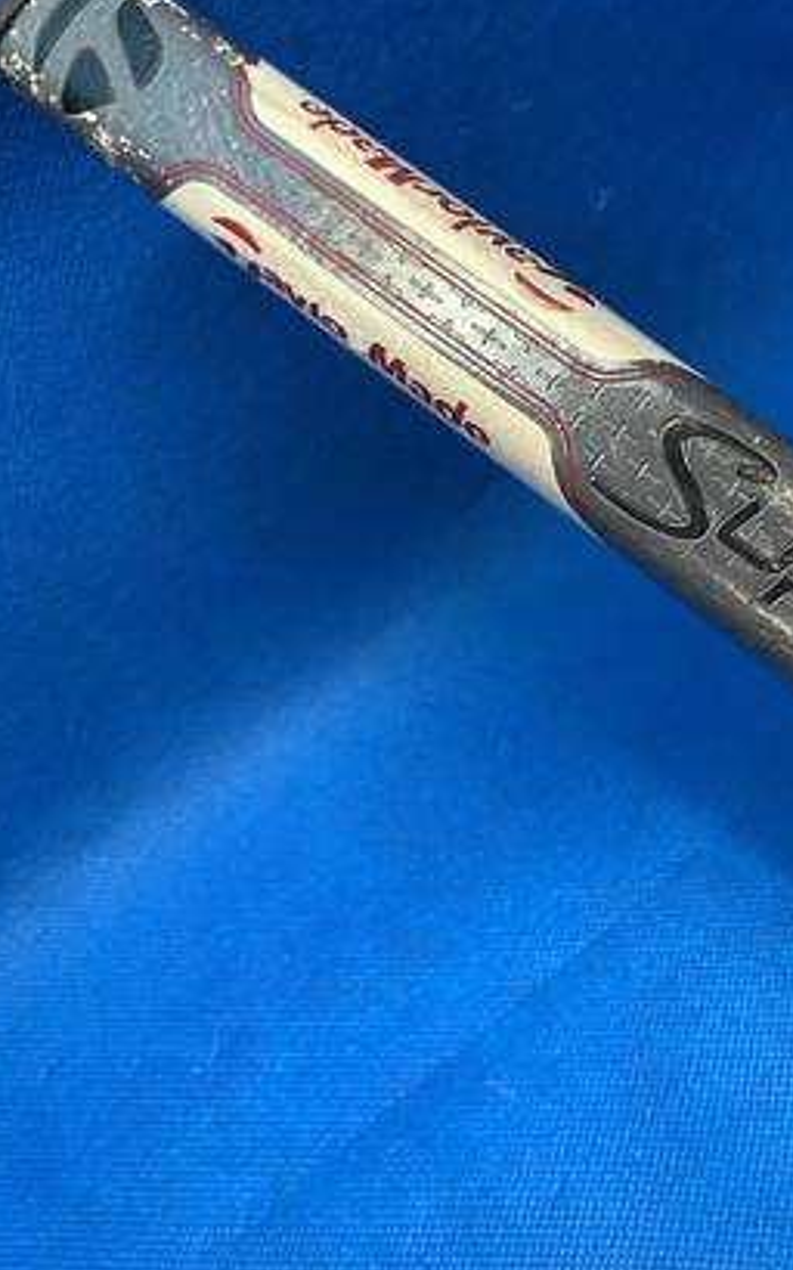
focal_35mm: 43
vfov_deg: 46.2
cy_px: 582
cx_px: 855
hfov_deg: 27.5
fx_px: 1488
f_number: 1.8
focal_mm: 4.25
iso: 125
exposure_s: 1/60
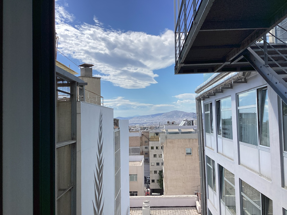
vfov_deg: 45.4
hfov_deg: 58.4
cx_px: 144
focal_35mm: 31
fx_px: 257
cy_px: 108
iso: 25
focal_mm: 3.3
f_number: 2.4
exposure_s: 1/2262
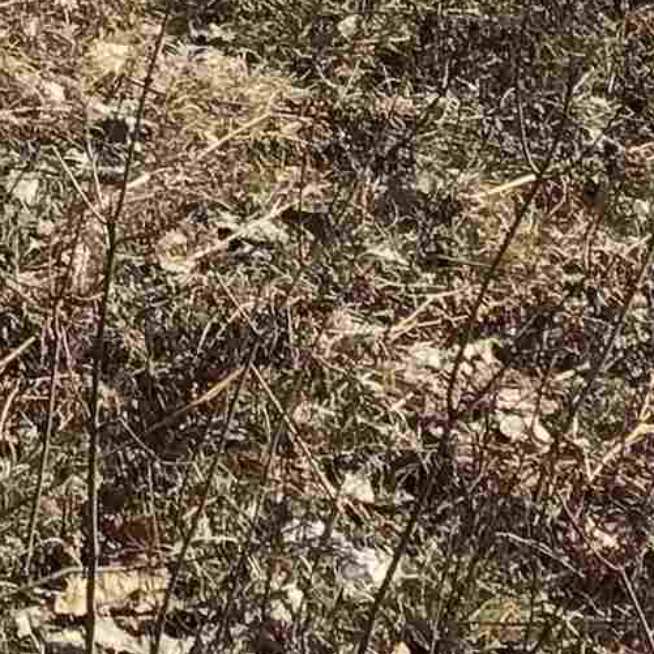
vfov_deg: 9.6
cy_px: -717
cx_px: -127
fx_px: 3591
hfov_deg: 10.2
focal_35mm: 168
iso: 25
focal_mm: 3.3
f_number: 2.4
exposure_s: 1/916
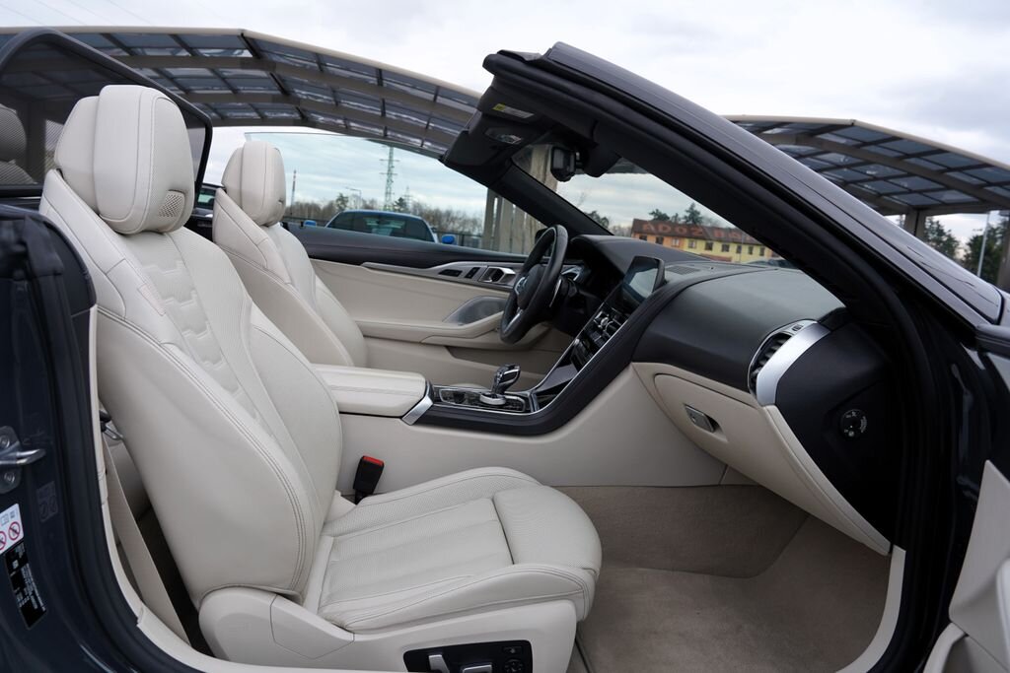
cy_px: 336
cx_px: 505
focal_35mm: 24
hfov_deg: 73.7
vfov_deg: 53.1
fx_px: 673
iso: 100
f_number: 6.3
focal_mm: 24
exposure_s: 1/160
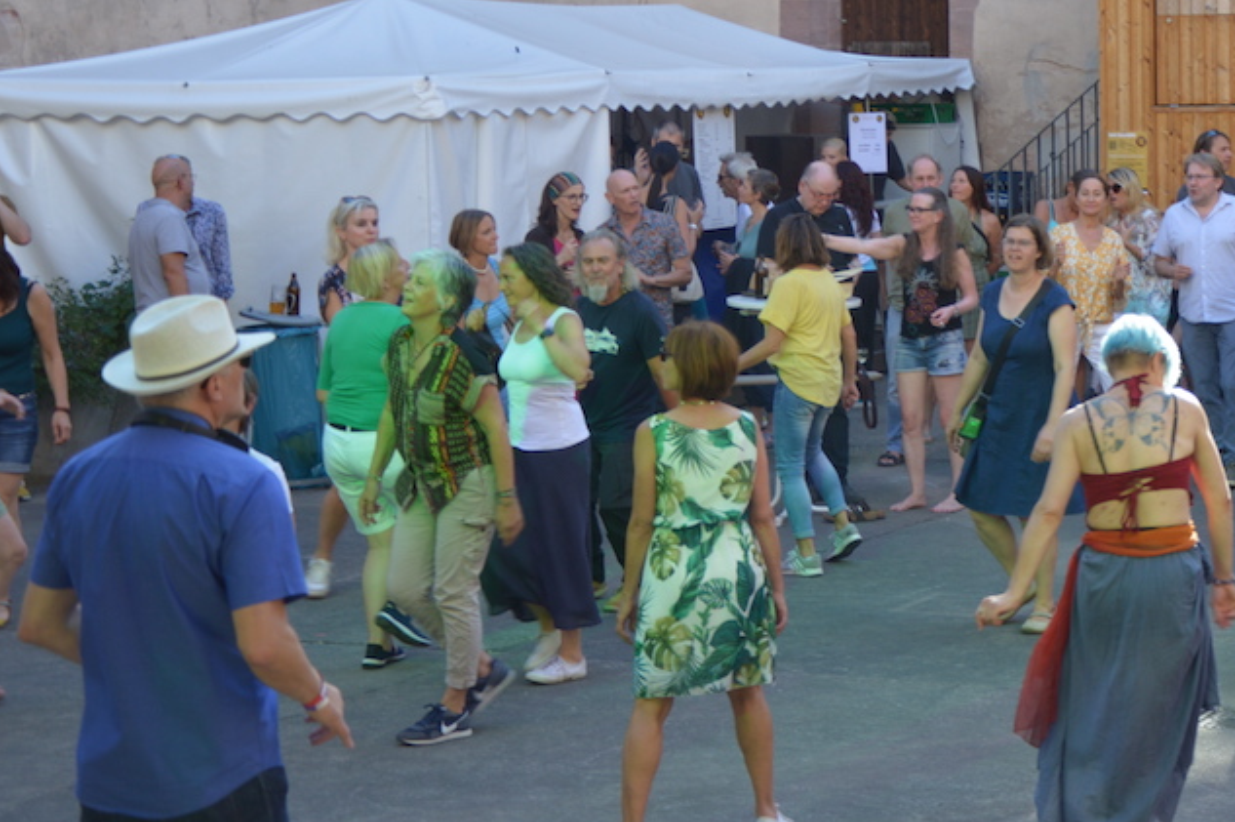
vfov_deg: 13.9
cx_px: 1113
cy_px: 124
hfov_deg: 20.4
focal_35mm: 98
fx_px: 3357
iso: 100
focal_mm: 35
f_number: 4.5
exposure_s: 1/100
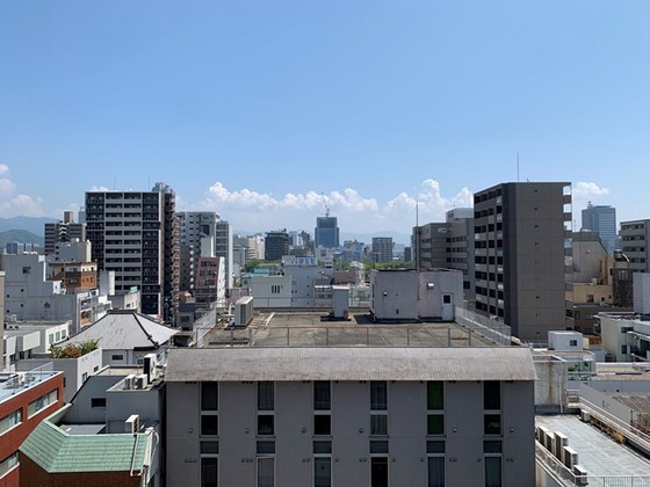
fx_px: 488
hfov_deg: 67.3
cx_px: 325
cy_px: 244
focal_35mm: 26
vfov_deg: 53.1
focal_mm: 4.25
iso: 25
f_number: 1.8
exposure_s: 1/2915
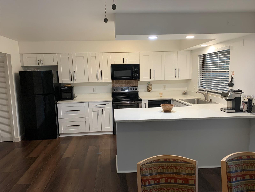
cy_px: 96
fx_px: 192
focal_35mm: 26
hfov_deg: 67.3
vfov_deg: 53.1
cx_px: 128
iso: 125
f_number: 1.8
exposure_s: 1/60
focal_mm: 4.25
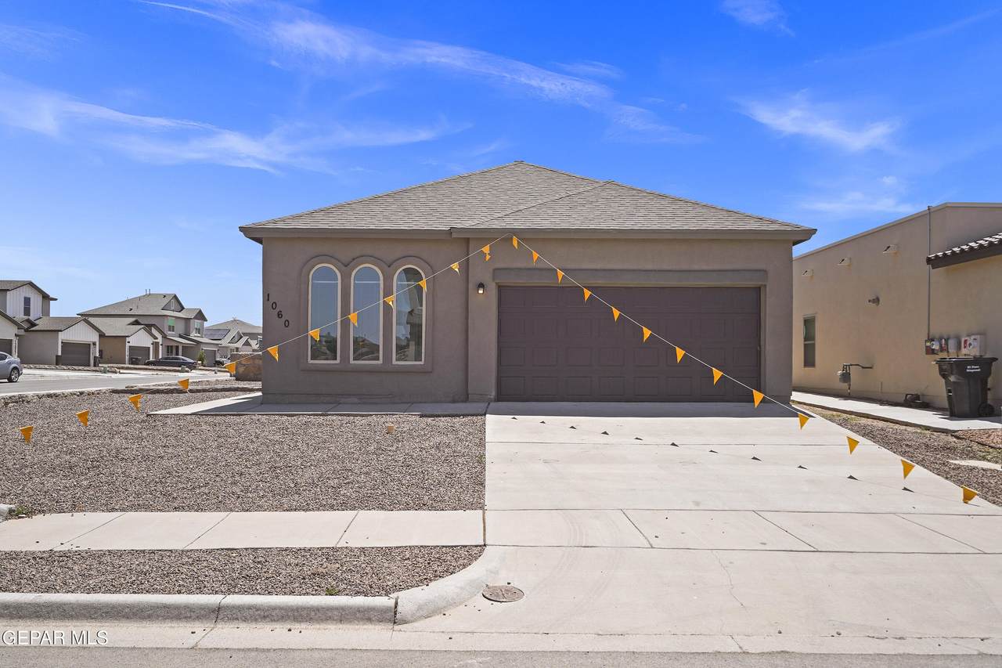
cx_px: 501
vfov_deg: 46.4
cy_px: 334
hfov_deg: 65.5
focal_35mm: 28
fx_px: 779
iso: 100
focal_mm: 28
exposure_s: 1/160
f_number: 8
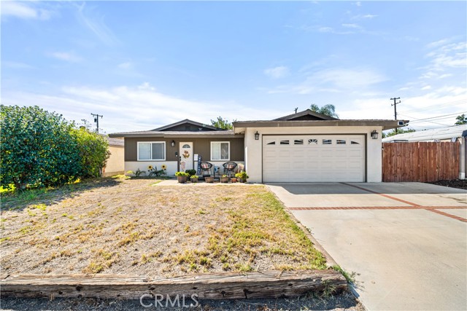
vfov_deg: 81.2
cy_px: 156
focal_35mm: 14
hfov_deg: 104.2
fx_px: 182
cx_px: 234
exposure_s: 1/50
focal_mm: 14
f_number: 8
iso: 100
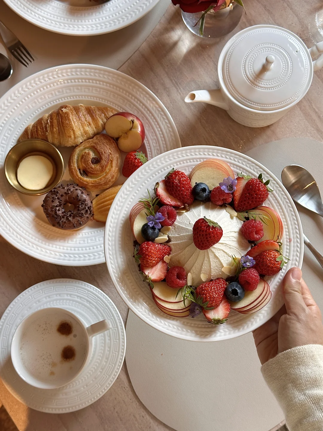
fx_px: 597
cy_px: 216
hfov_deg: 30.3
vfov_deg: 39.7
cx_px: 162
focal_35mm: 48
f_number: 1.78
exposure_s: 1/109
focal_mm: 6.86
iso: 80
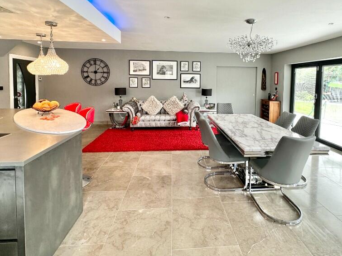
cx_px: 188
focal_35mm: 19
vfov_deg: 67.2
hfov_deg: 84.4
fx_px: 188
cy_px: 90
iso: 125
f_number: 2.2
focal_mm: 2.22
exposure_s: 1/100
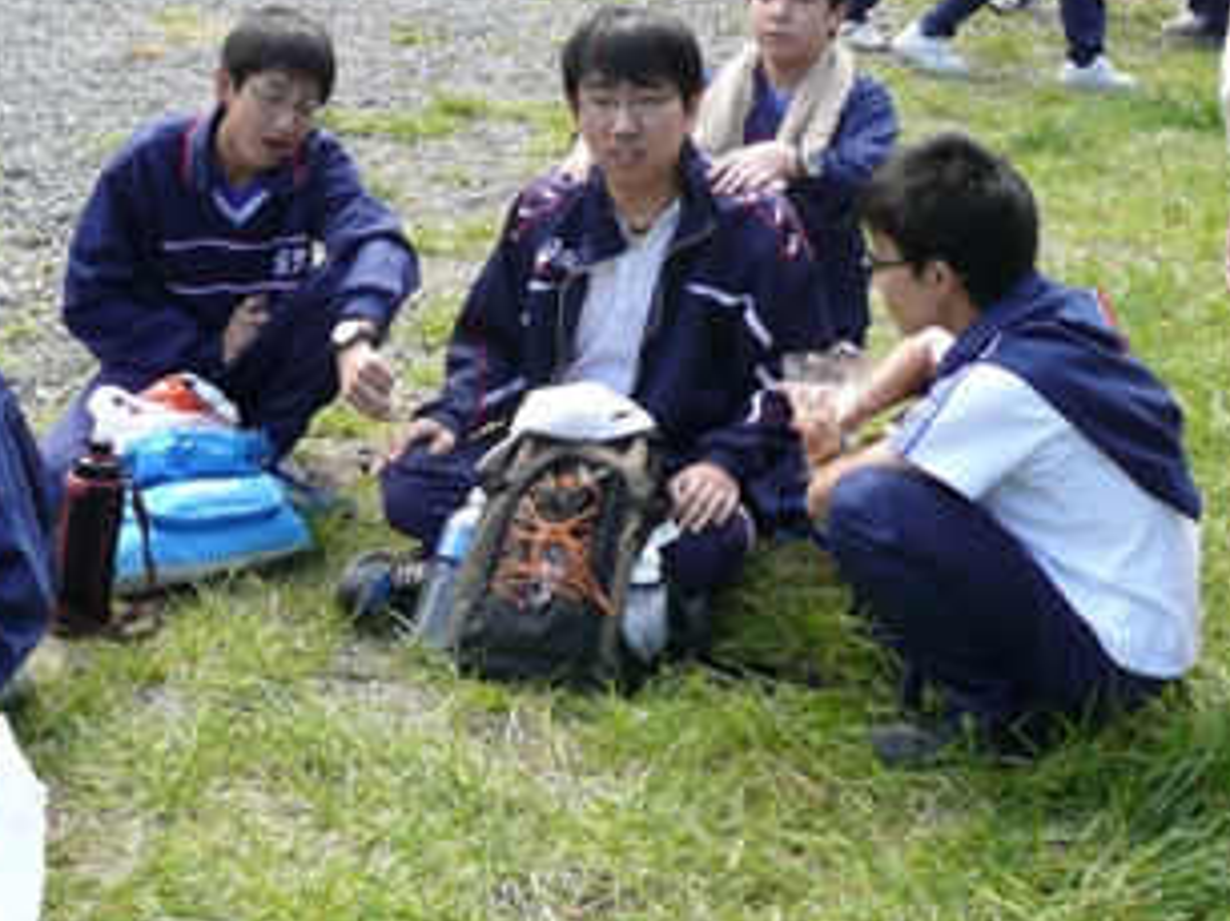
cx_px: 486
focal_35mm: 63
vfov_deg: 23.2
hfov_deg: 30.7
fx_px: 2237
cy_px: 326
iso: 100
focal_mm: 7
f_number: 4
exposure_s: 1/100
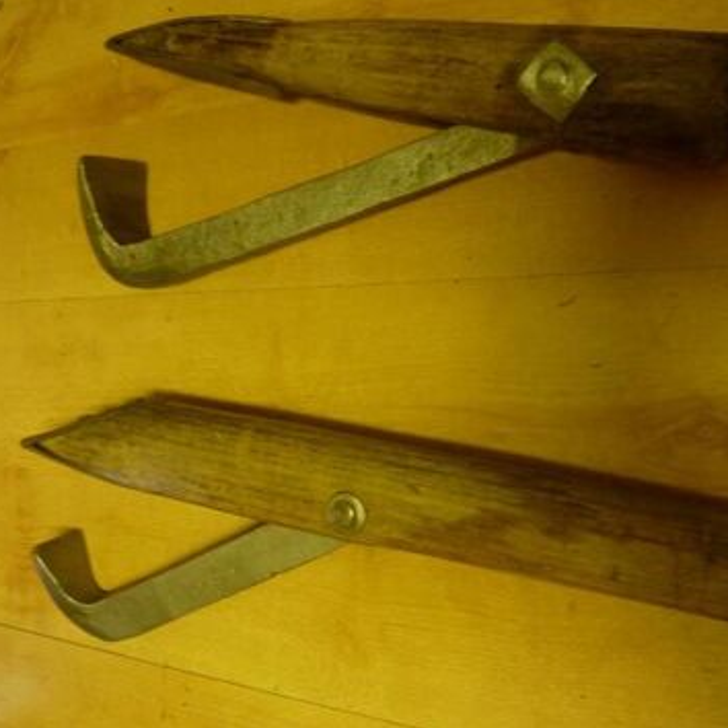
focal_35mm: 30
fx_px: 714
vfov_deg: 54.0
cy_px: 364
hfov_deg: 53.8
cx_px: 415
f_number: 3.3
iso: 400
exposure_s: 1/20
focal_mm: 4.1
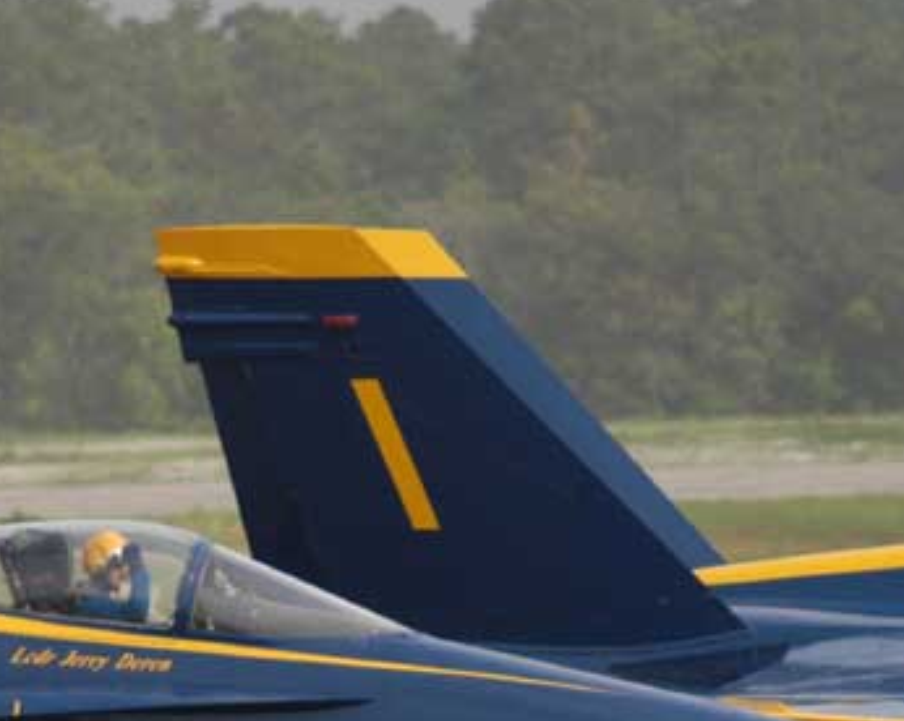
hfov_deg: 2.0
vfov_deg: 1.6
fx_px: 26110
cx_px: 277
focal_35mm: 977
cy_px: 677
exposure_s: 1/1250
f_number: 5.6
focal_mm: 300
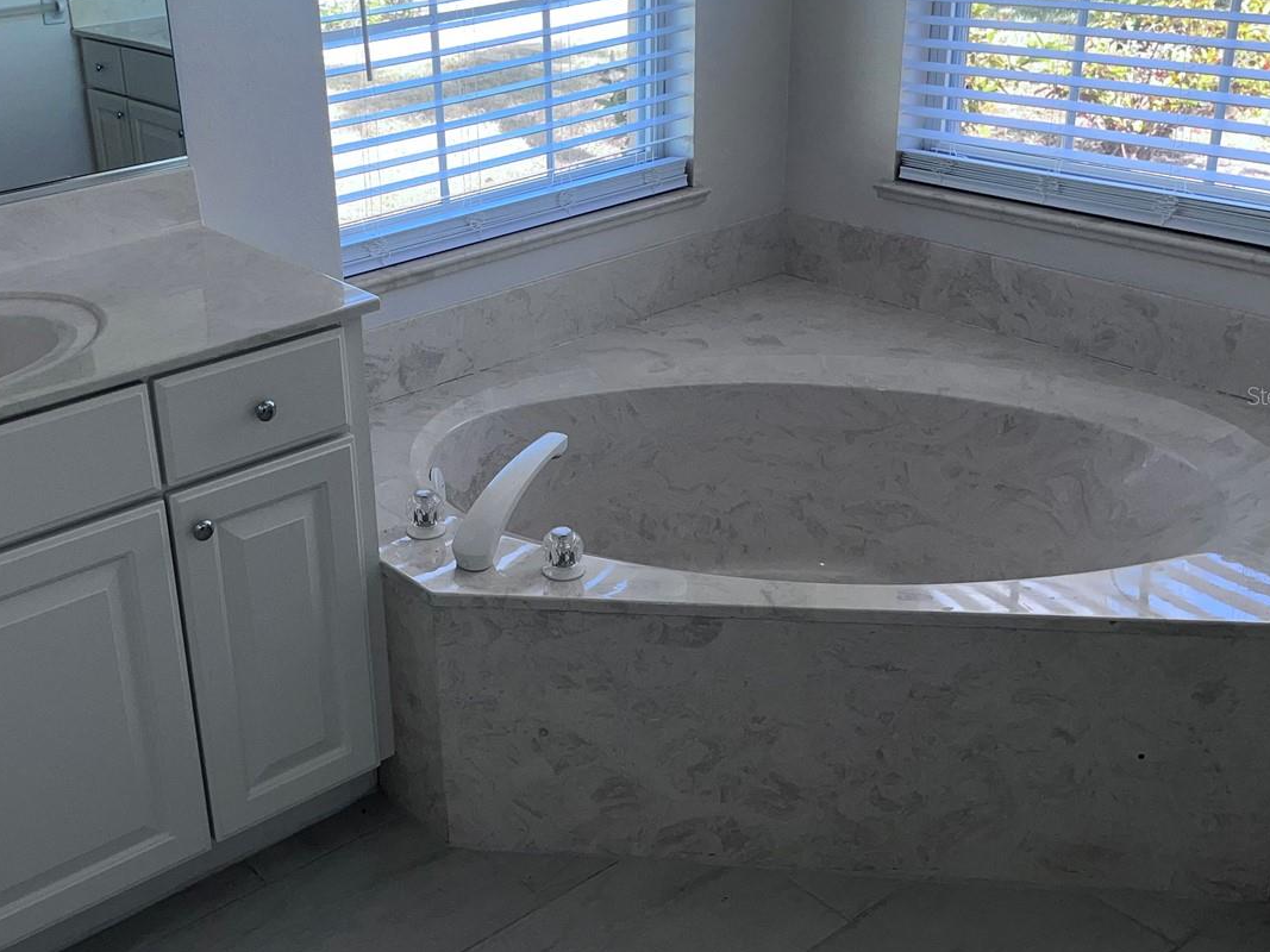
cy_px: 395
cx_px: 407
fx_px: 1431
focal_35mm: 39
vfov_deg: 36.7
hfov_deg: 47.0
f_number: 1.6
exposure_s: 1/325
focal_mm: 5.1
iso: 32
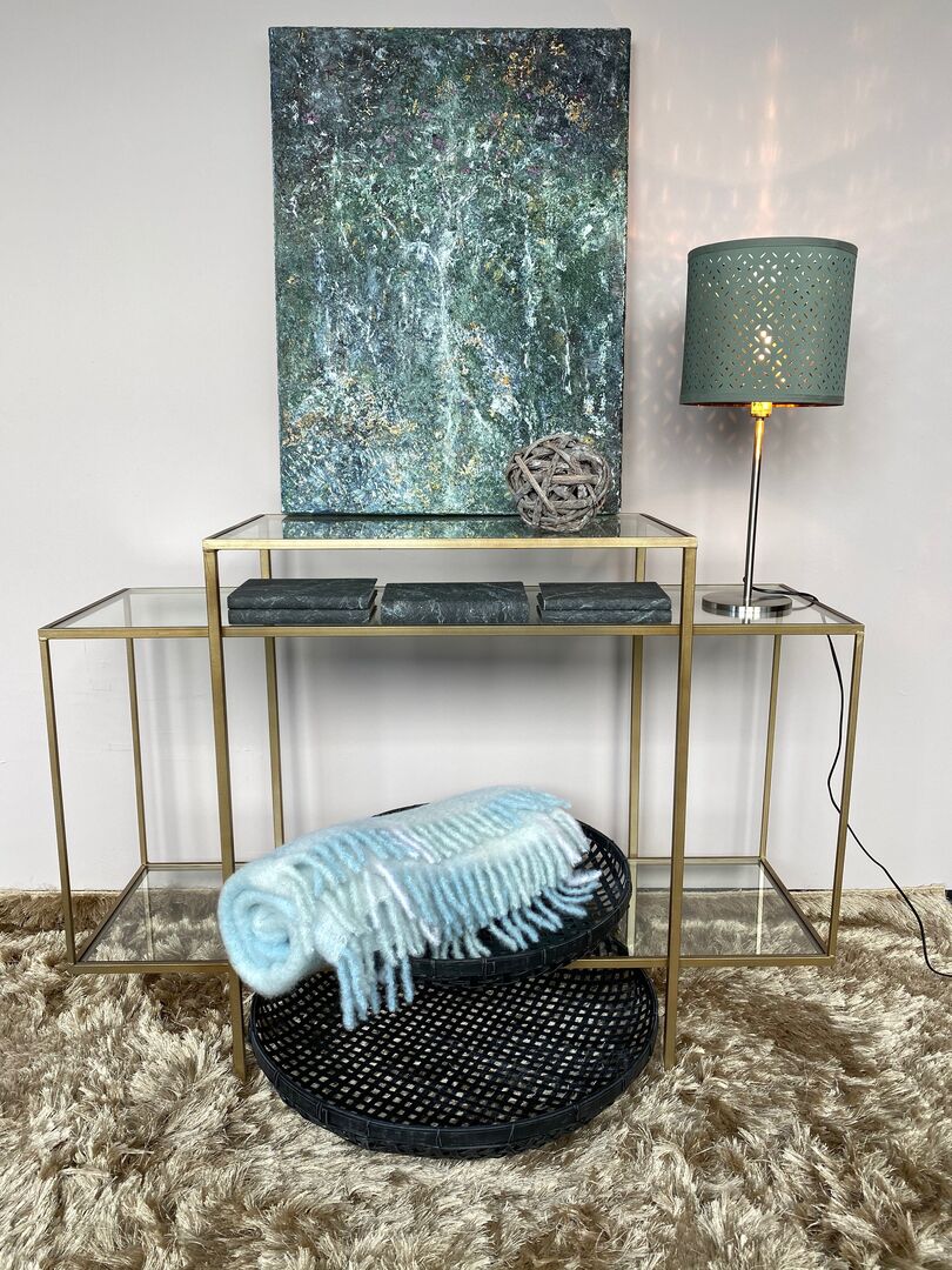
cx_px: 476
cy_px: 635
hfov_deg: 53.1
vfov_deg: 67.3
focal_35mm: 26
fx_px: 953
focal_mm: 4.25
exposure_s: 1/103
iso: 32
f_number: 1.8
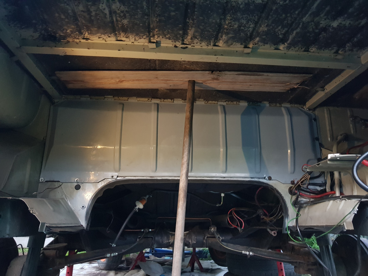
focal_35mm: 26
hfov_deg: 67.3
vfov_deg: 53.1
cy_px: 138
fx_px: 276
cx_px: 184
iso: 400
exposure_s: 1/10
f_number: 1.7
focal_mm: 4.2
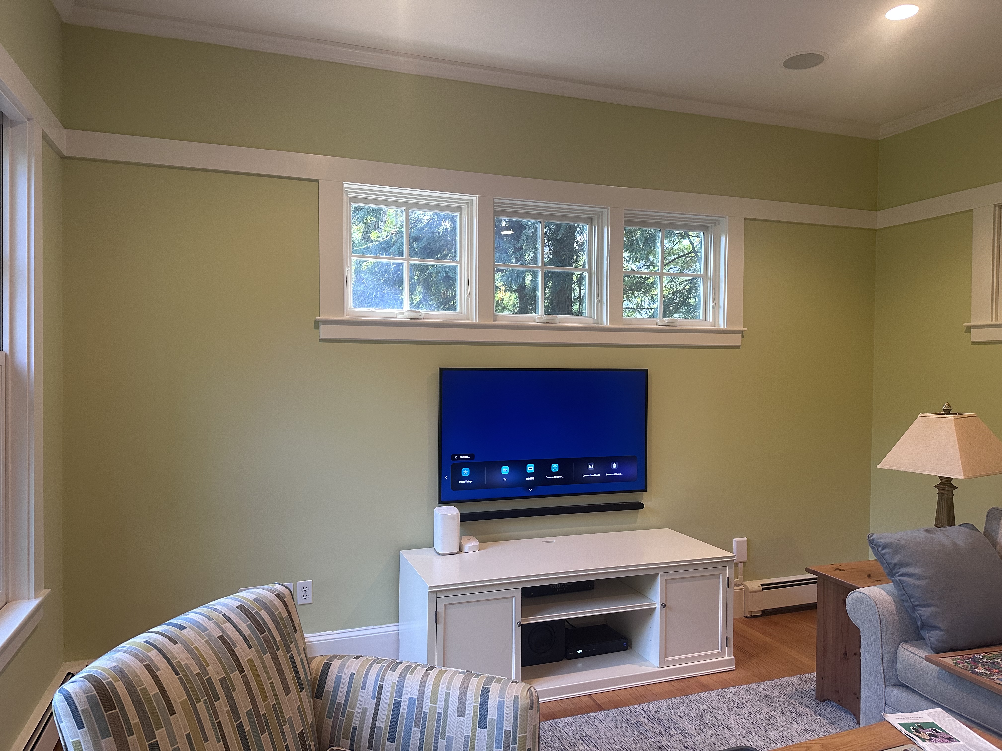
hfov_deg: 71.6
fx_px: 695
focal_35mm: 24
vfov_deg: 56.8
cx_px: 501
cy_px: 376
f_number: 1.78
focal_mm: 6.86
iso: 200
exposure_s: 1/60
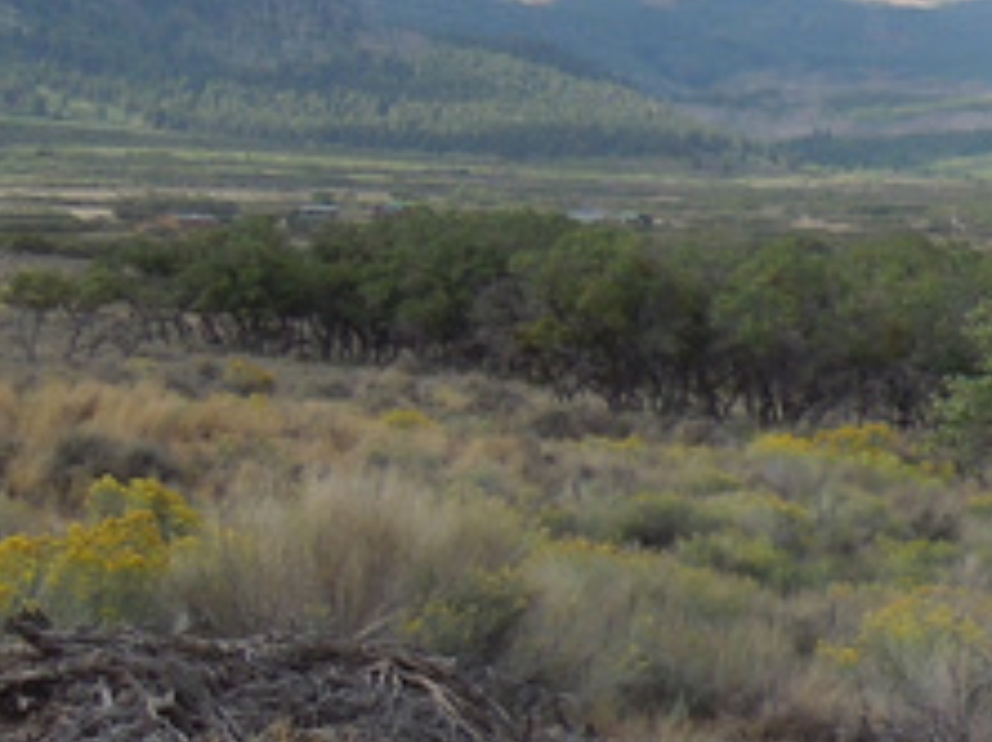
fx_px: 5153
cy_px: 572
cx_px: 2038
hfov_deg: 10.1
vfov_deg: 8.2
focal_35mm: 180
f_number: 3.8
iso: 100
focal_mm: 7
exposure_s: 1/500
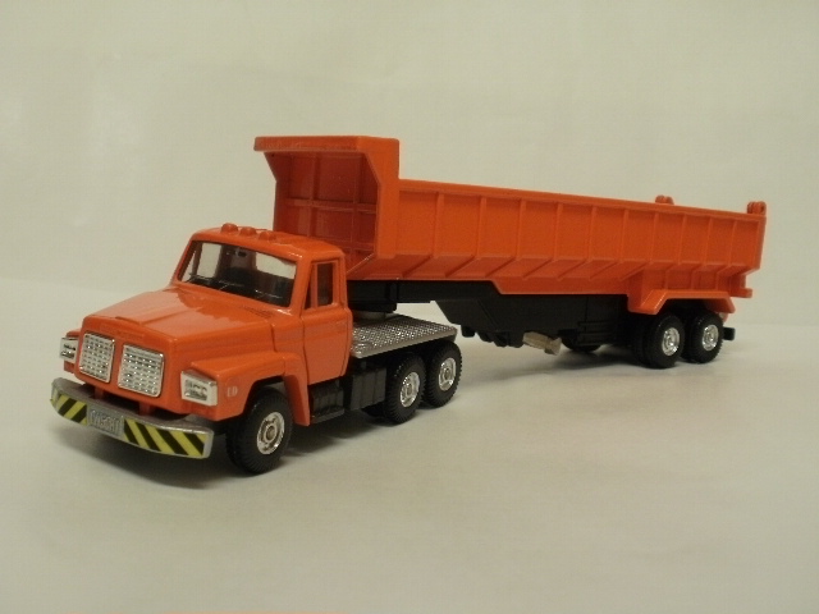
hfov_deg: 42.9
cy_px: 307
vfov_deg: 32.9
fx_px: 1041
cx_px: 410
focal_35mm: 44
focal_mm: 7.7
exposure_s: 1/13
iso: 125
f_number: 4
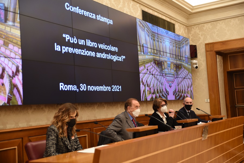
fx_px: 339
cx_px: 122
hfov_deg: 39.6
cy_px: 82
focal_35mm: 50
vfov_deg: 27.0
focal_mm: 50
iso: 800
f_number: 2.8
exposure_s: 1/160
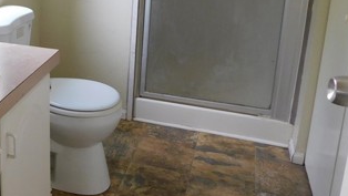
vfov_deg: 23.0
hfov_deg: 37.4
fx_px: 471
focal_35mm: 51
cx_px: 23
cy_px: 22
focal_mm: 4
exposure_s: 1/30
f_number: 3
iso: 140
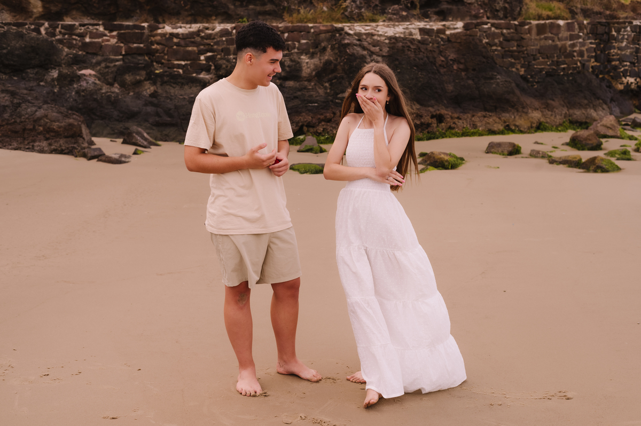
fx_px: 890
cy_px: 213
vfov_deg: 26.9
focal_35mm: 50
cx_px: 320
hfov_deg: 39.6
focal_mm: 50
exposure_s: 1/400
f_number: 5
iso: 200
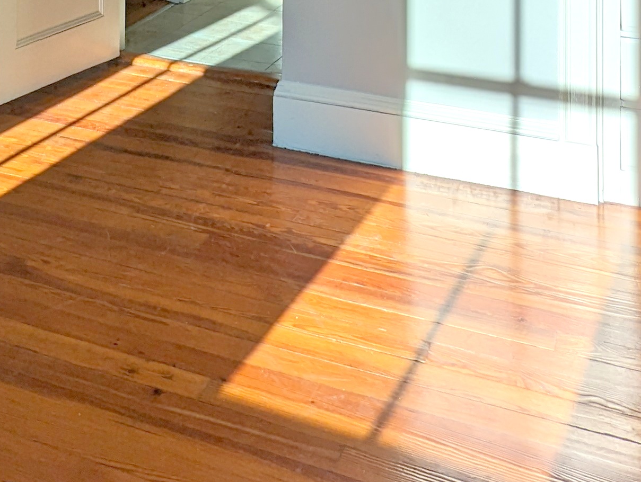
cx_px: 144
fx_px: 1001
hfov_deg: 34.6
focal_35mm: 54
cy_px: -284
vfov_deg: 21.6
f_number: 2.2
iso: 42
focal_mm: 2.35
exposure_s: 1/1550
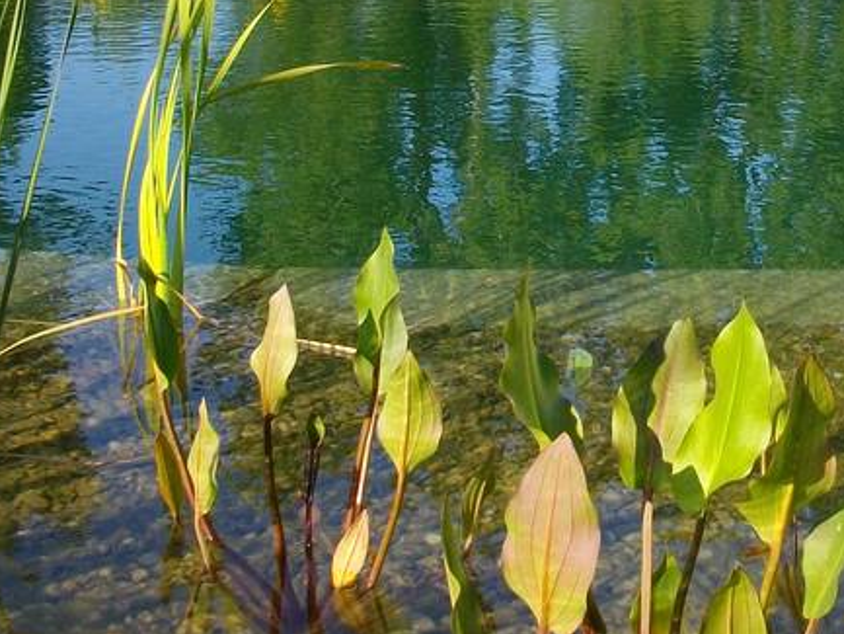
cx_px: 762
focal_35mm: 78
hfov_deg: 24.3
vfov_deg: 18.5
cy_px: 18
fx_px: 1902
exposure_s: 1/237
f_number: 5.5
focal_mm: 5.7
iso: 80
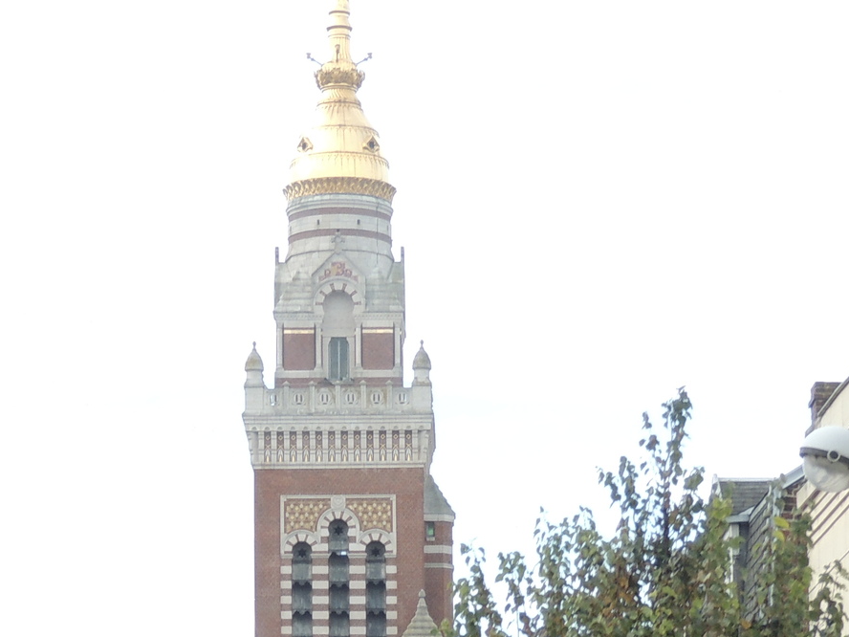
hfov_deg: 10.0
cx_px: 295
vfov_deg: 7.5
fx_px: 4832
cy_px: 382
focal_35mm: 197
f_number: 3.9
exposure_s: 1/160
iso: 100
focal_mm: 12.4
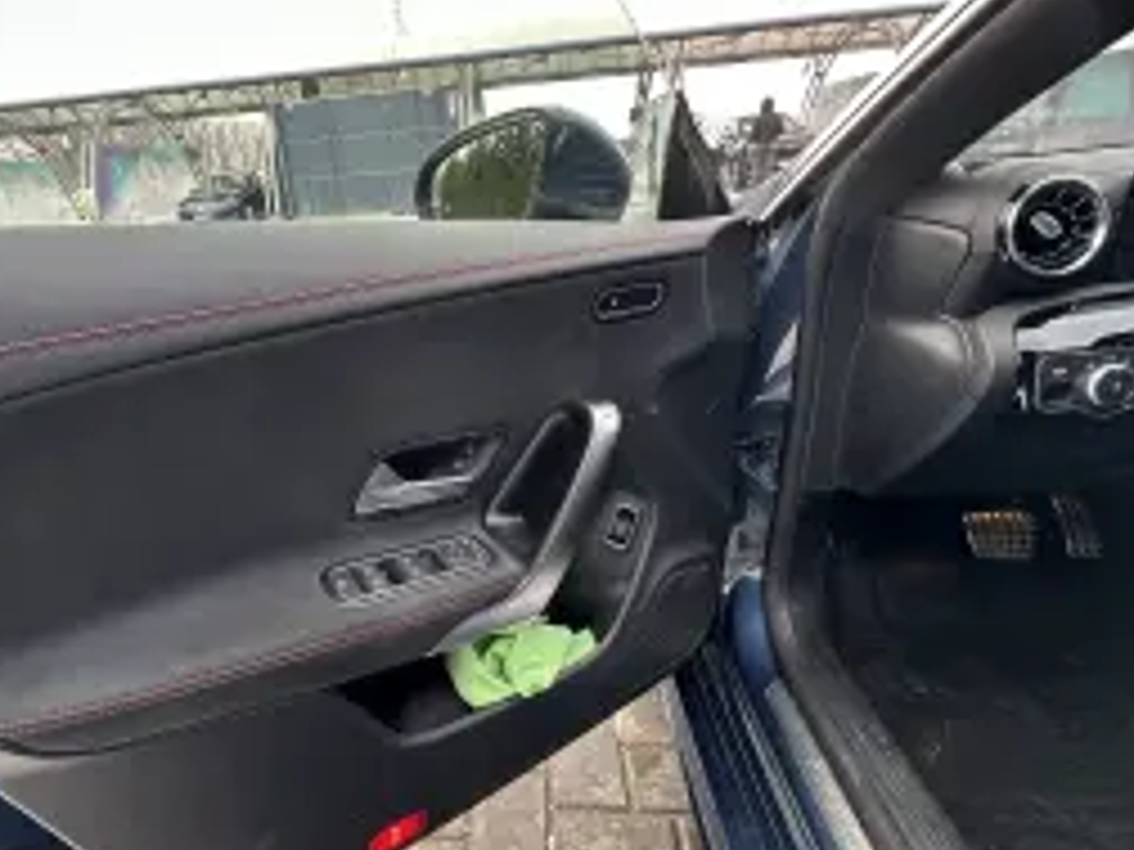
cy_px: 463
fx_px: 655
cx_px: 454
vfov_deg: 65.8
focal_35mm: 20
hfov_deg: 80.8
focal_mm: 2.22
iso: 80
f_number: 2.2
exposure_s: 1/99
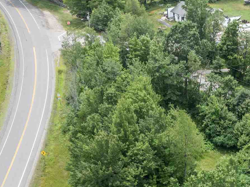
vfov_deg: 16.8
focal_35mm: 82
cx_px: 219
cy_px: 250
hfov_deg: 23.3
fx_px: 592
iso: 100
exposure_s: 1/800
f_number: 2.8
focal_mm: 12.29
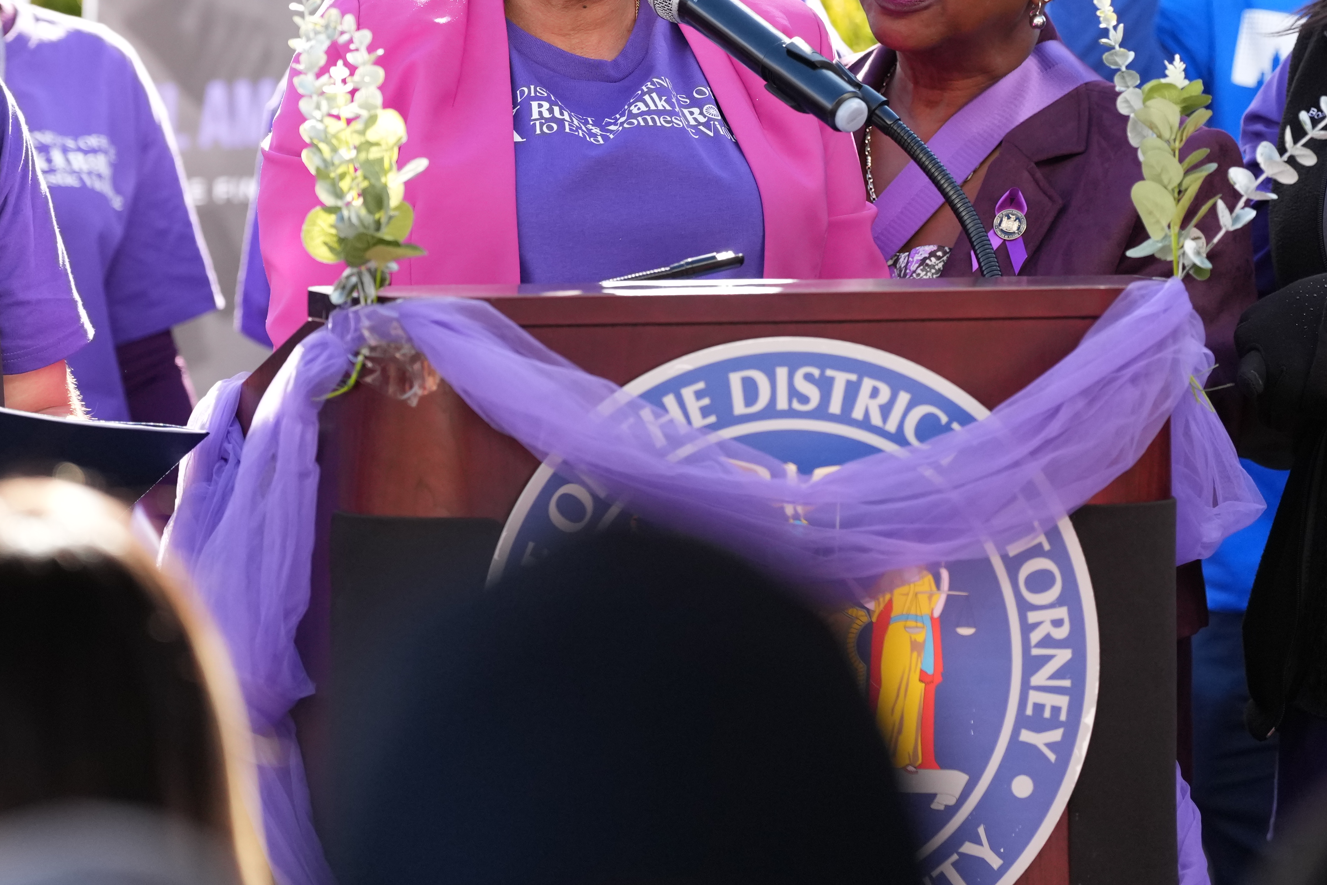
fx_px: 11906
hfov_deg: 6.4
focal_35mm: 323
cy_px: -7
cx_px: 685
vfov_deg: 4.3
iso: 1000
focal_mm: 140
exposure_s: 1/2500
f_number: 2.8
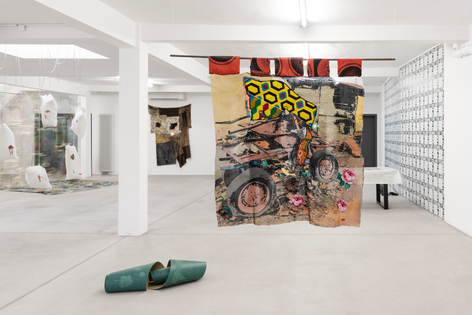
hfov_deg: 73.7
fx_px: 315
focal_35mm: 24
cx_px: 236
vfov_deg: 53.1
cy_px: 158
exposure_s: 1/1.67
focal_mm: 24
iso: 100
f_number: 9
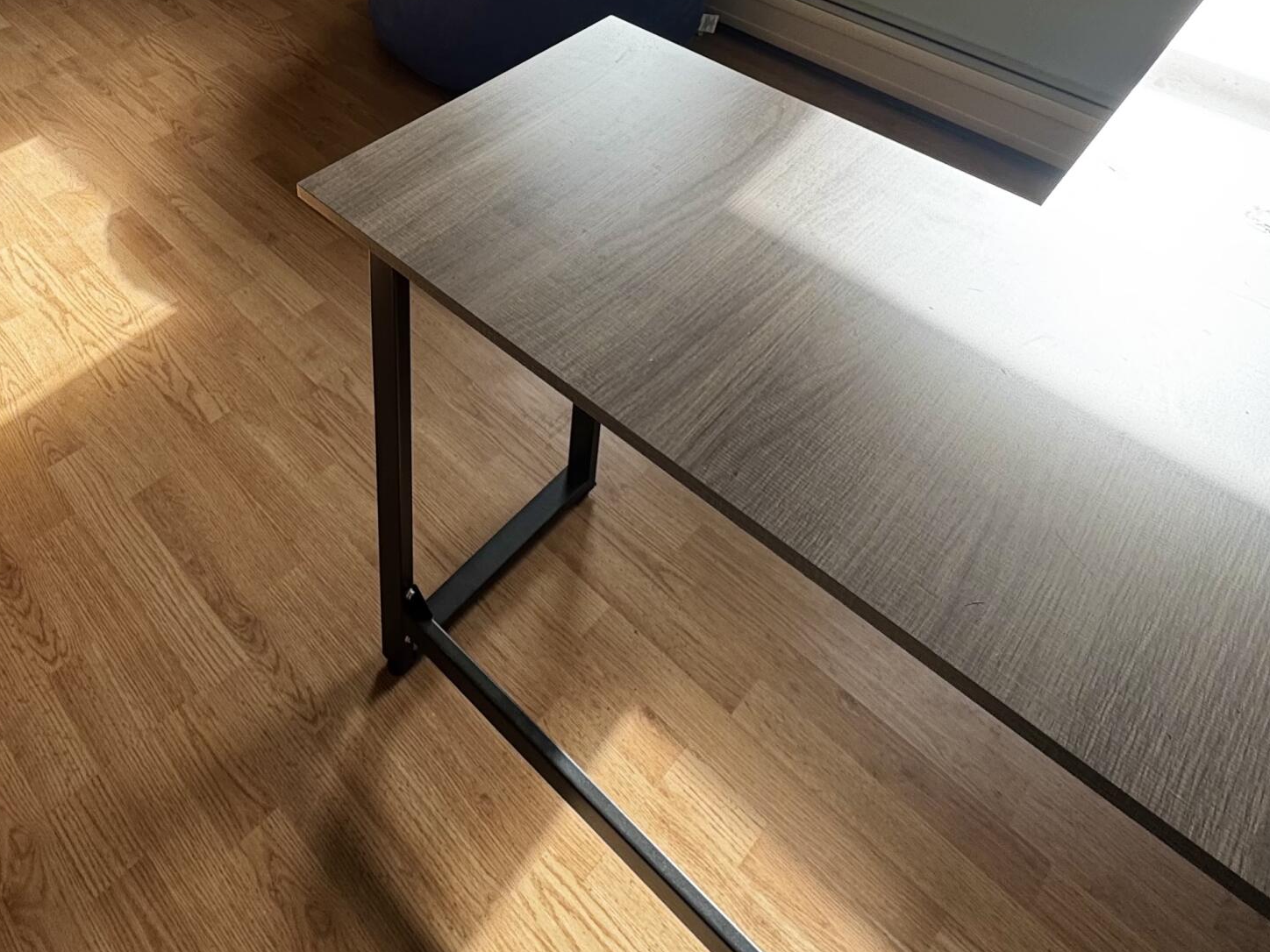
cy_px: -22
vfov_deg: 41.3
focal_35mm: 29
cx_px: 503
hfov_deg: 61.1
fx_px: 1064
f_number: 2.2
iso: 50
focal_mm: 2.22
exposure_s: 1/99
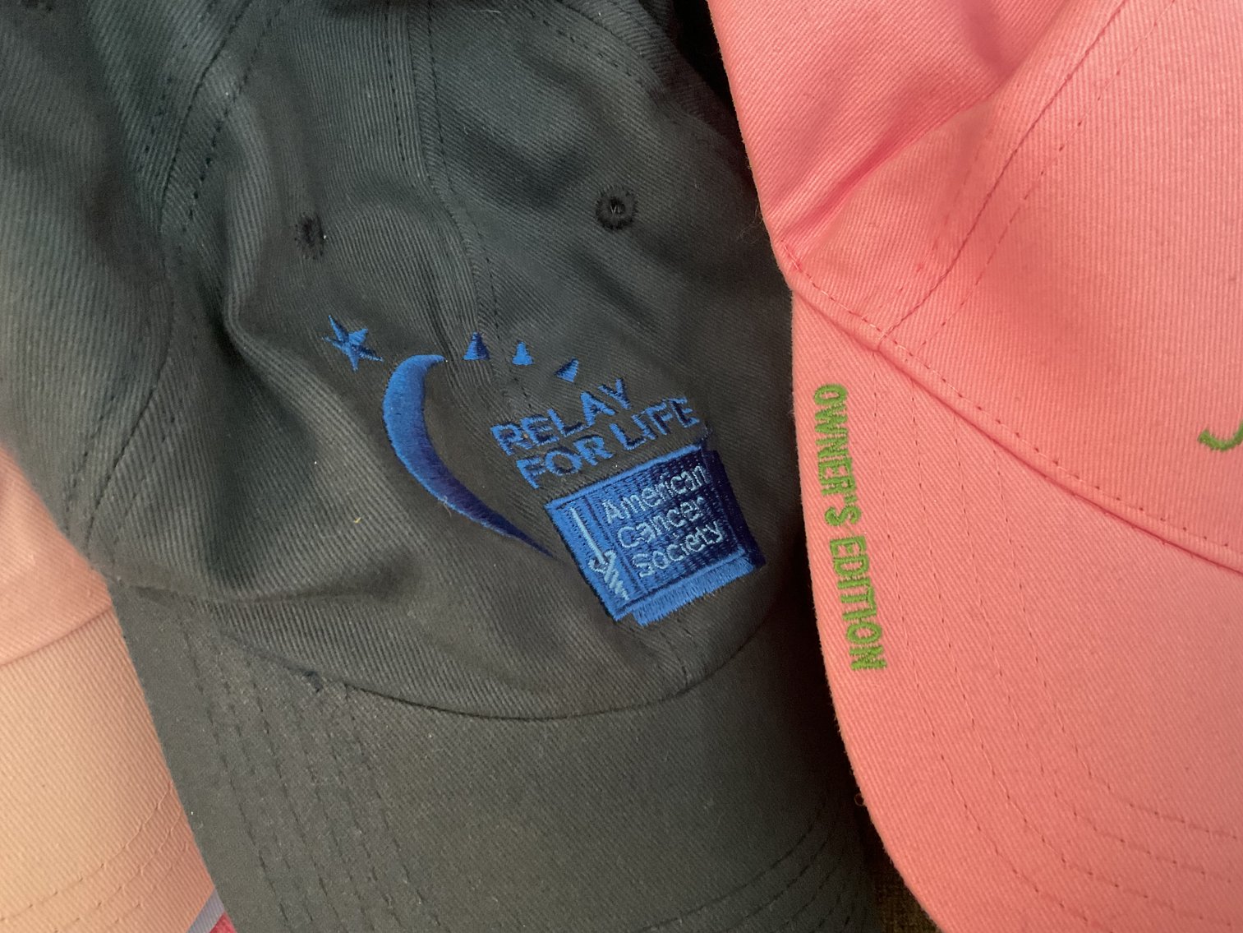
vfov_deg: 48.2
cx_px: 622
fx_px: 1041
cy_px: 466
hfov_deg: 61.7
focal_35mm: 29
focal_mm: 3
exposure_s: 1/40
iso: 320
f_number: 1.8
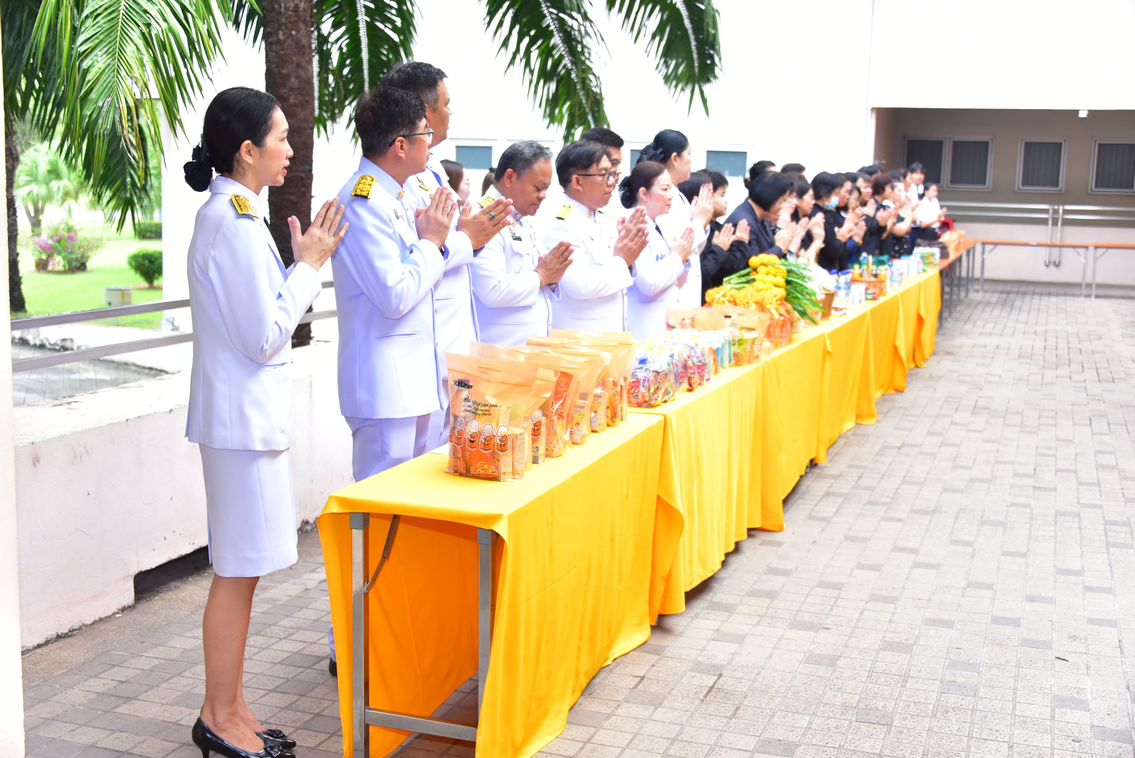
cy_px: 379
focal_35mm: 44
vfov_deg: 30.5
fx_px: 1388
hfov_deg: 44.5
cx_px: 568
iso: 800
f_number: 4.2
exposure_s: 1/200
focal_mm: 44
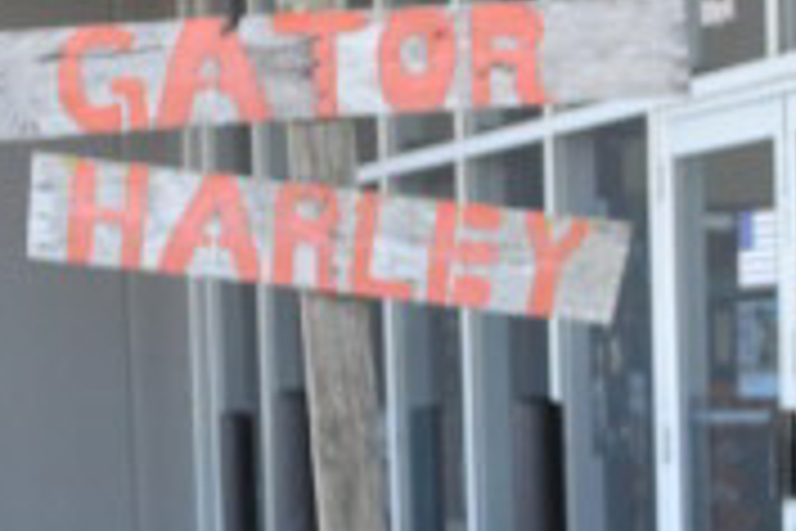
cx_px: 1372
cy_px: 1400
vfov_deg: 5.8
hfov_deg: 8.9
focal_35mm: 224
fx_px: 4953
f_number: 5.6
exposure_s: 1/125
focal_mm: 22
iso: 320
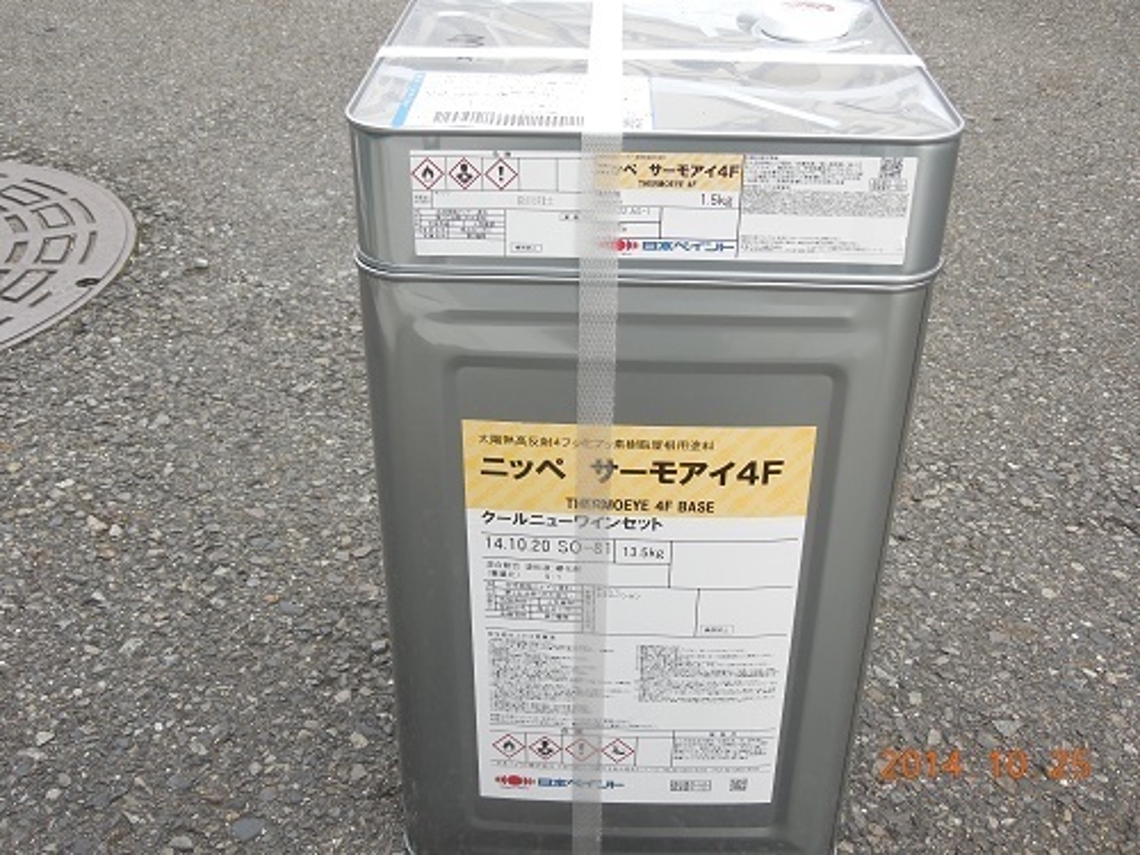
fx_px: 1284
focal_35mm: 39
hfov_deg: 47.9
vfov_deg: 36.8
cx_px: 570
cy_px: 428
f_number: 3.8
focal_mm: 7
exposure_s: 1/60
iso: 100
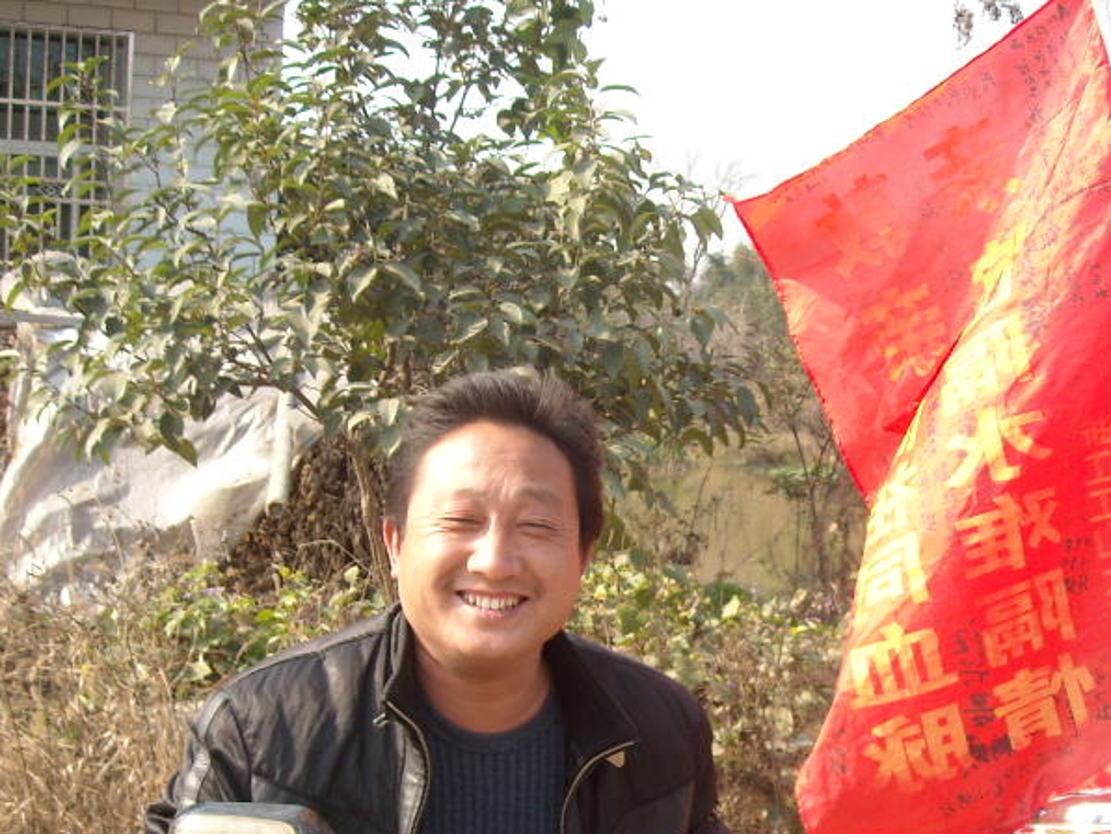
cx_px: 832
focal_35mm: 60
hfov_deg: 31.6
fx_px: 1926
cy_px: 709
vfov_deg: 23.9
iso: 64
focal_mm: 5.7
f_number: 2.8
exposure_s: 1/323
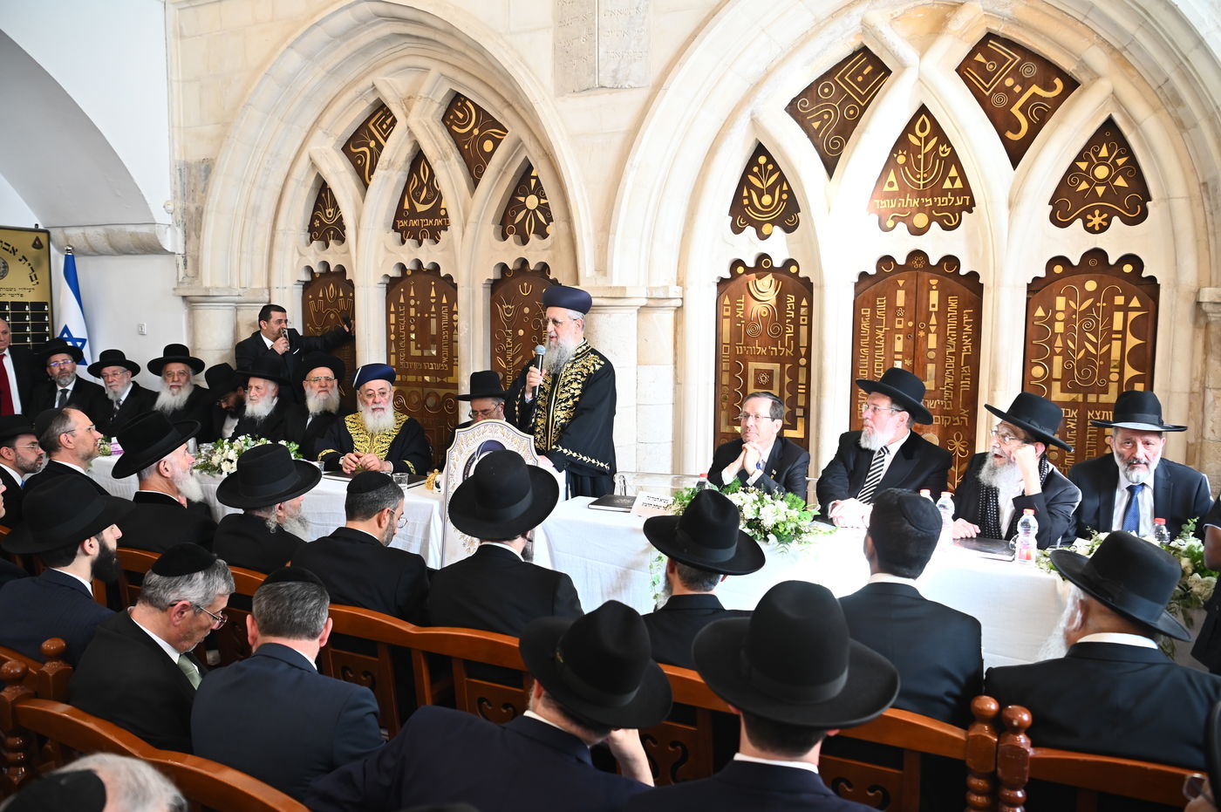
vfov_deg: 44.9
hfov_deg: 63.7
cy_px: 406
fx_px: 983
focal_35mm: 29
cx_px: 610
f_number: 4.5
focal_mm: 29
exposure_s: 1/160
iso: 1250
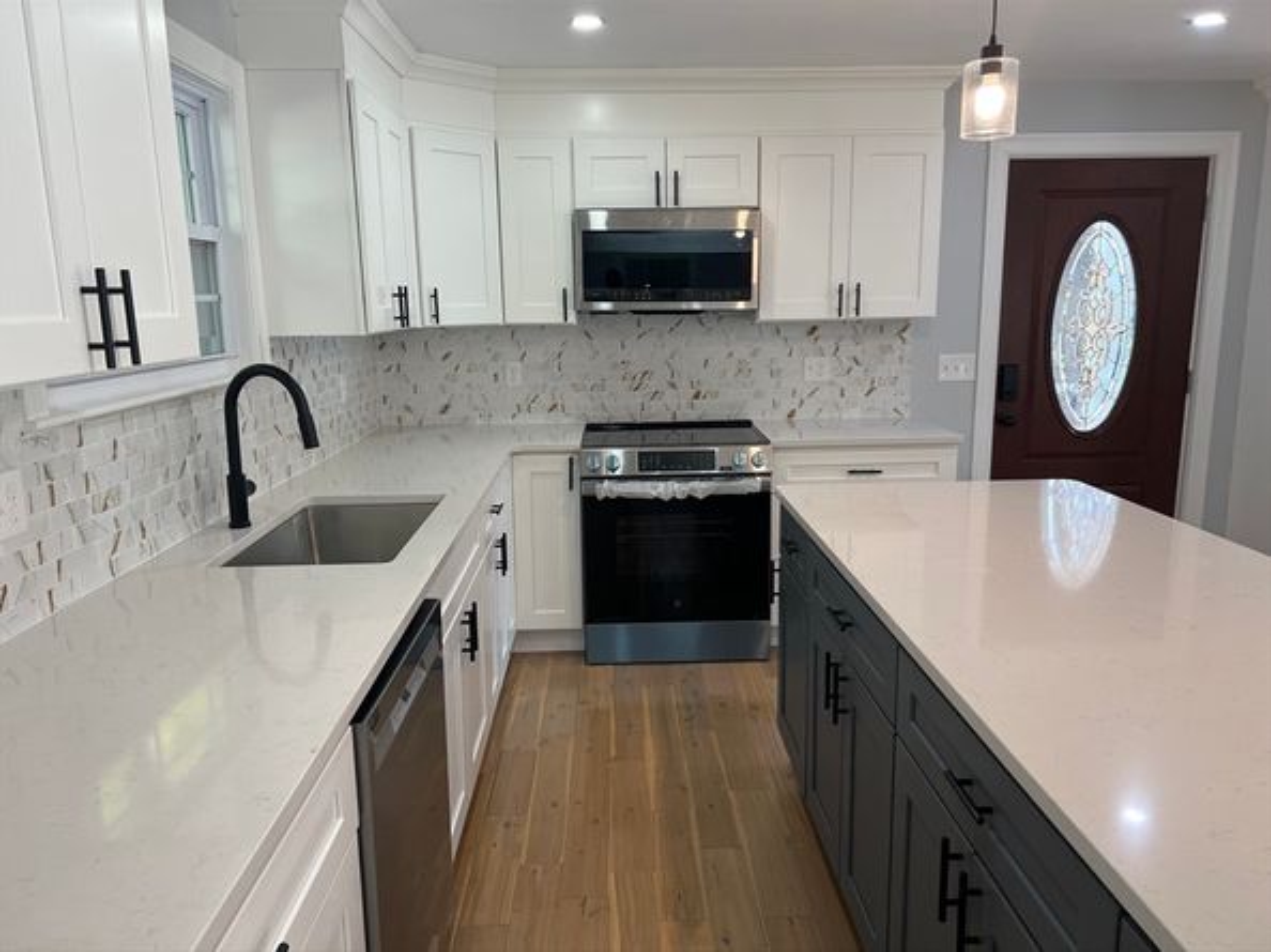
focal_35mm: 26
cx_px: 636
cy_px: 476
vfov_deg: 53.0
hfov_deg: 67.3
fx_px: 954
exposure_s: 1/120
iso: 80
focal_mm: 5.7
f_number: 1.5
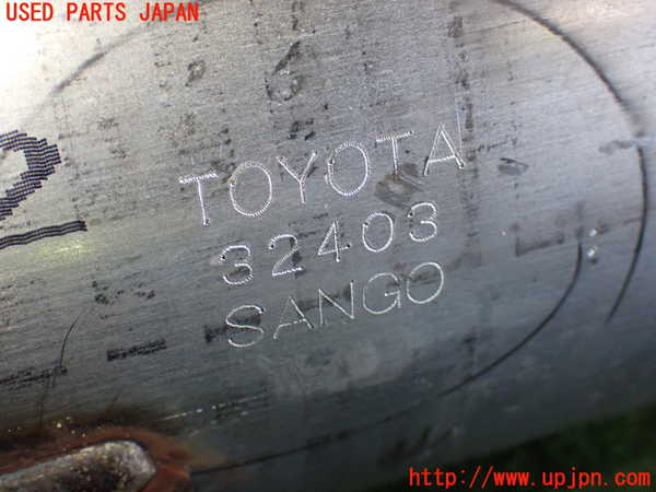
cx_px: 328
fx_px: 1099
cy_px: 246
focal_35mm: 58
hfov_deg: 33.2
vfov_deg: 25.2
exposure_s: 1/125
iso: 800
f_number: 3.5
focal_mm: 10.35
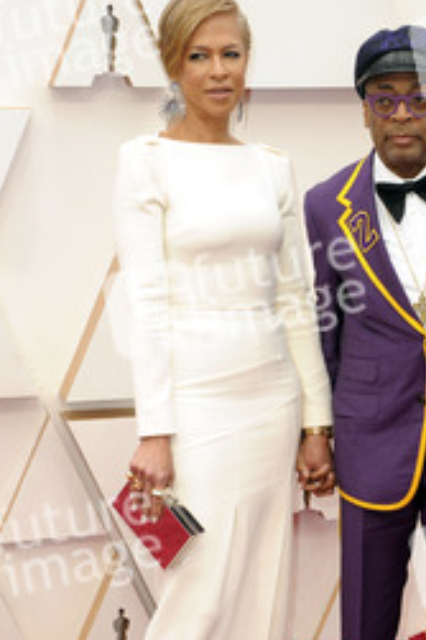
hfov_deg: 13.8
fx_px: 1760
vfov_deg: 20.6
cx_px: 310
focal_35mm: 99
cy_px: 426
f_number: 7.1
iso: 800
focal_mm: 62
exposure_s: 1/200
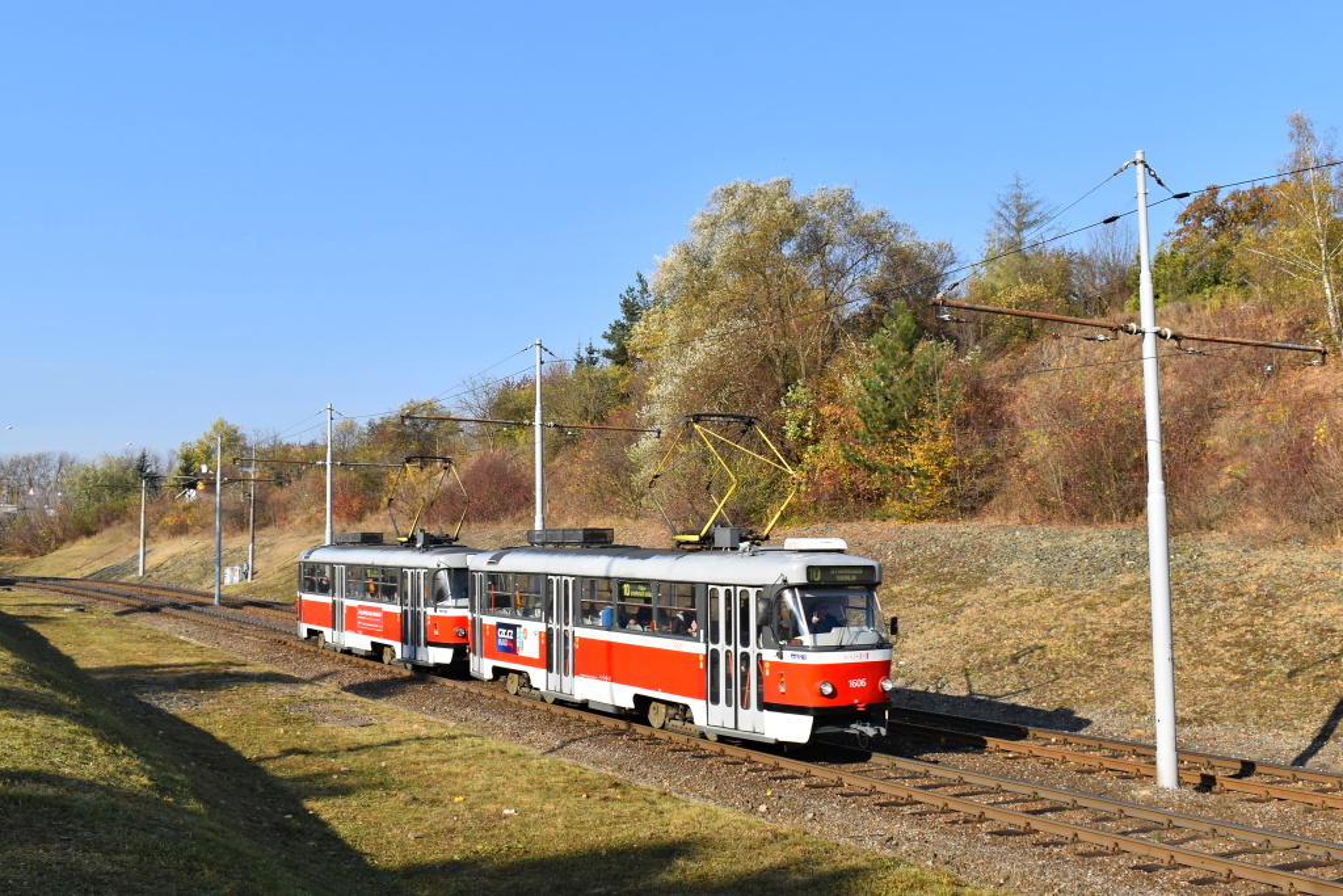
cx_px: 672
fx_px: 1287
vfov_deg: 38.4
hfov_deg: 55.1
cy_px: 448
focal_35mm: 34
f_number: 9
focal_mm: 23
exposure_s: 1/320
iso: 200
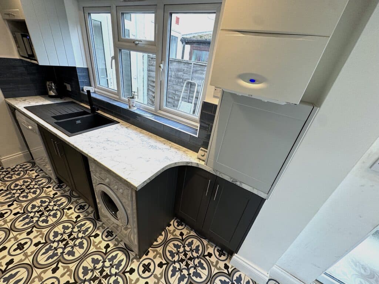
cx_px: 190
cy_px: 142
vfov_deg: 85.7
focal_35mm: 14
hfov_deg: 102.1
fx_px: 153
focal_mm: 2.22
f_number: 2.2
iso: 80
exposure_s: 1/100
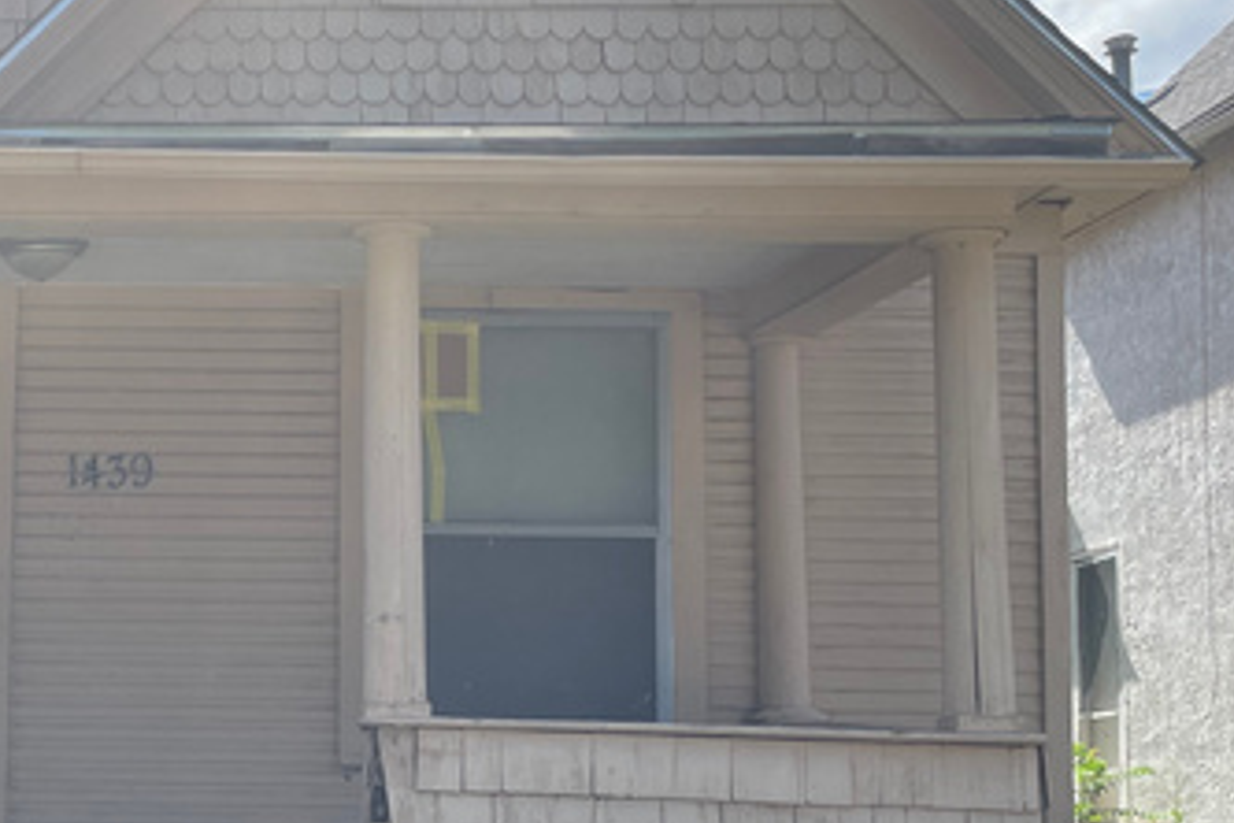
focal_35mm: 65
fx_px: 2228
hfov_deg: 29.6
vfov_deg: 20.8
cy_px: 563
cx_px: 104
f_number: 1.6
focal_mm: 4.2
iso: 32
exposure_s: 1/2020
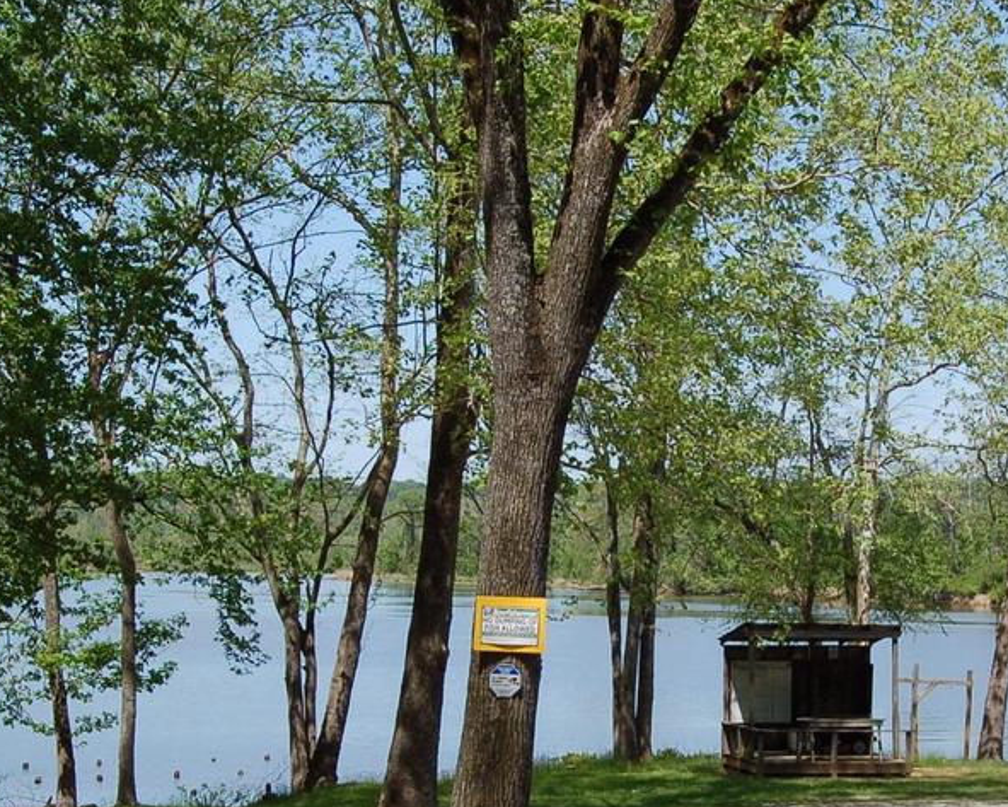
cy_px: 538
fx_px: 2864
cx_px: 687
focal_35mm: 96
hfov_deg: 19.9
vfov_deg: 16.0
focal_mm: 28
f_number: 9
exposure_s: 1/320
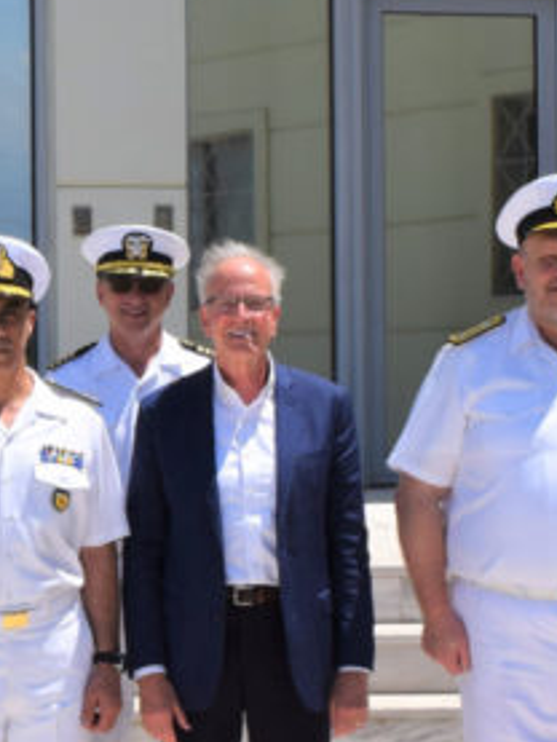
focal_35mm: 131
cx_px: -94
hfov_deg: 11.1
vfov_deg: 15.0
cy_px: 429
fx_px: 2810
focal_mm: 21
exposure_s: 1/500
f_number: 11
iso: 200
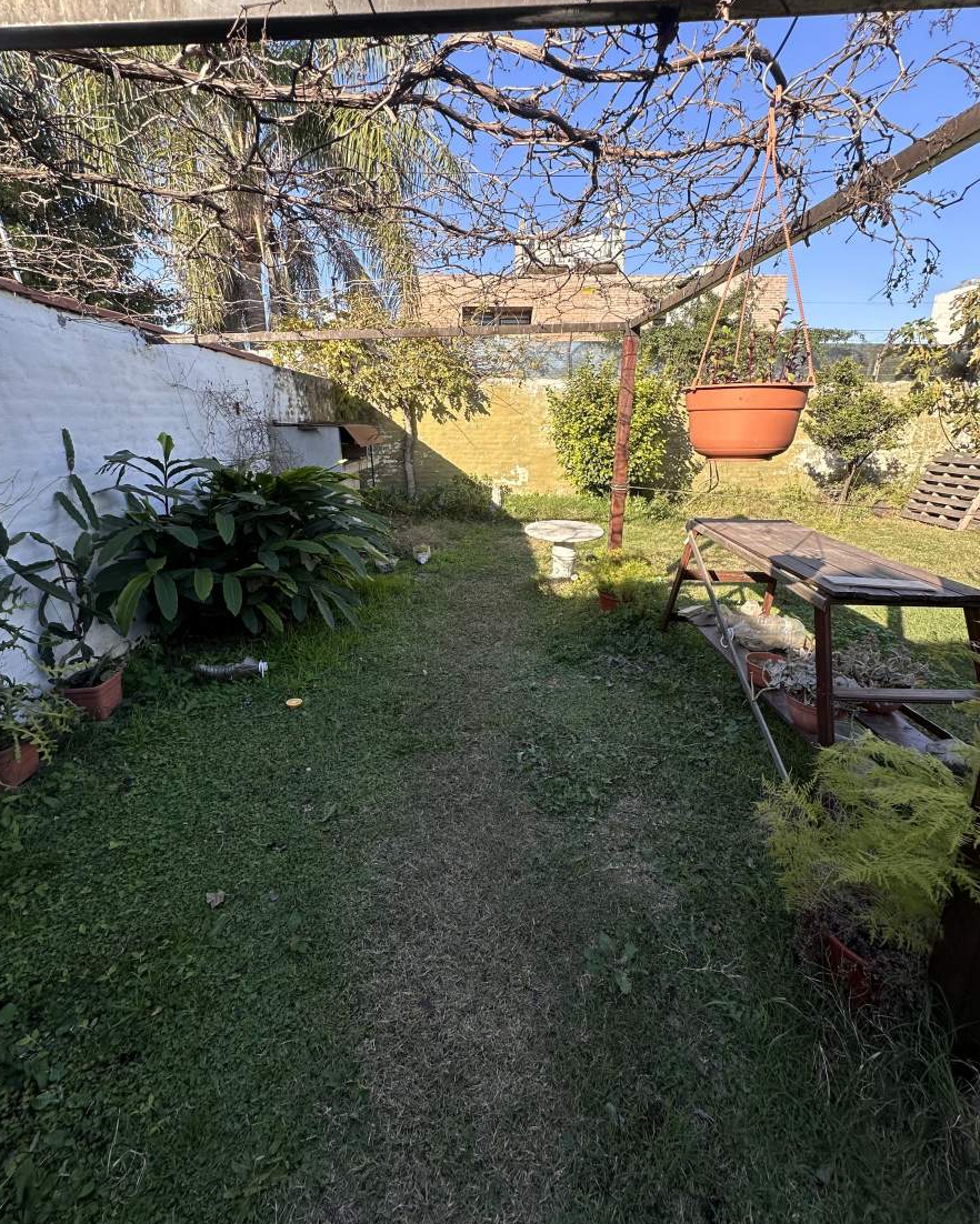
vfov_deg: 96.6
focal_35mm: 15
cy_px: 561
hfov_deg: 84.1
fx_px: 544
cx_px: 489
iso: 40
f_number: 2.2
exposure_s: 1/564
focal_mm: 2.22
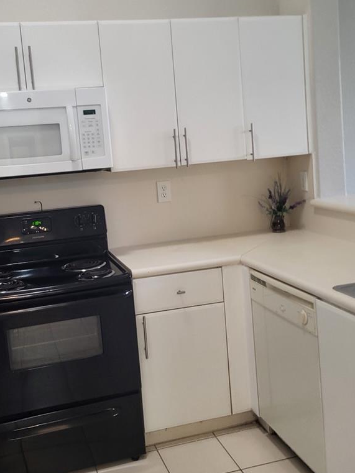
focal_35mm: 41
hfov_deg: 35.1
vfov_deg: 45.7
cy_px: 214
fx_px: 560
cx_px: 149
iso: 250
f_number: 1.8
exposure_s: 1/40
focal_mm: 5.4
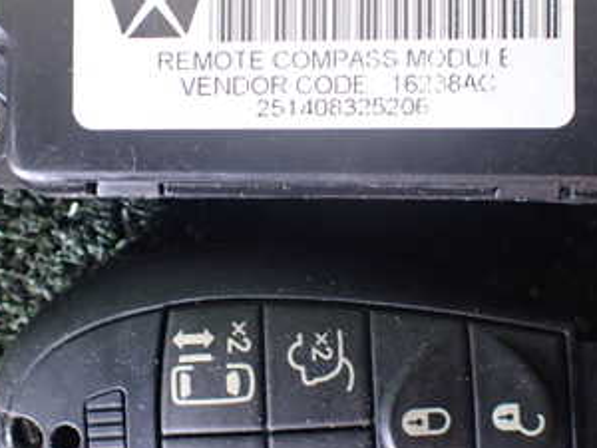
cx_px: 314
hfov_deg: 32.2
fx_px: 1035
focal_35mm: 60
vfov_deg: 24.4
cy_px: 207
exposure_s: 1/50
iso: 800
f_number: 2.3
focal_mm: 5.4
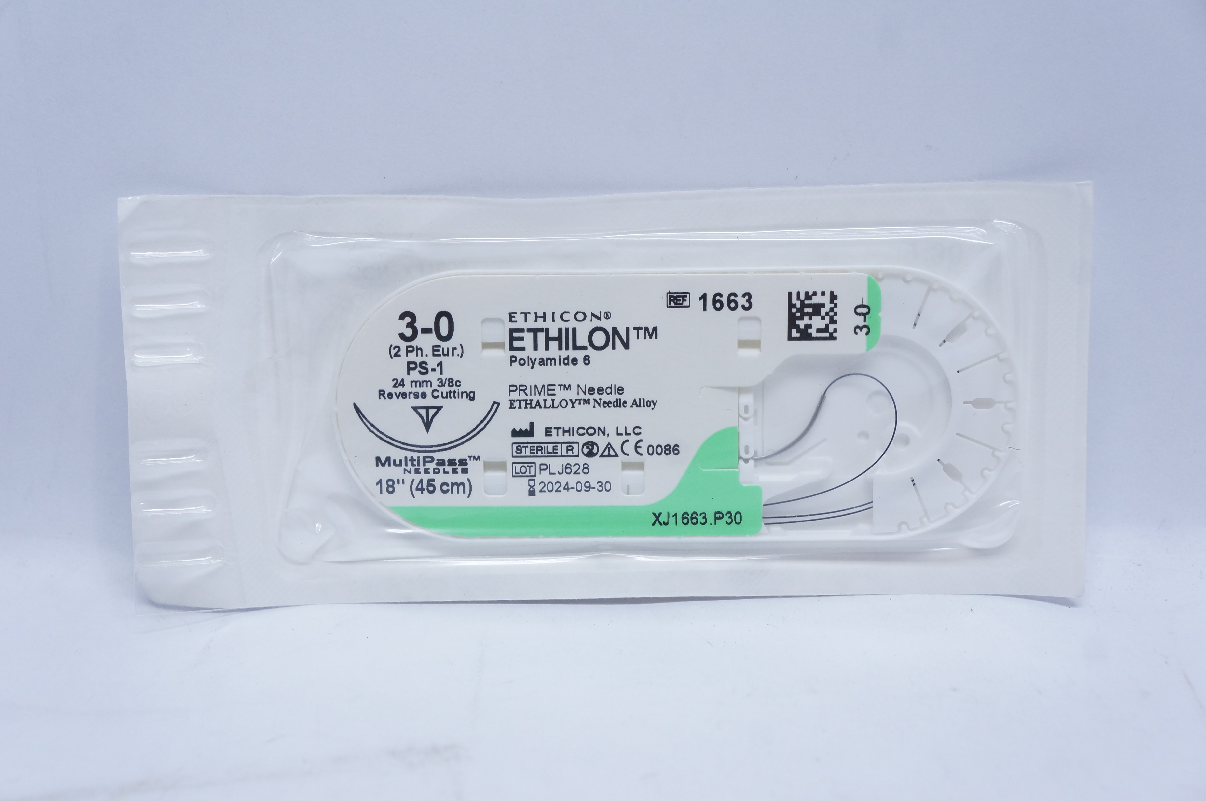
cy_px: 400
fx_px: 1807
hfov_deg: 36.9
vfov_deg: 25.0
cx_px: 603
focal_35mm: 54
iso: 800
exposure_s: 1/60
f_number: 7.1
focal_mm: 36
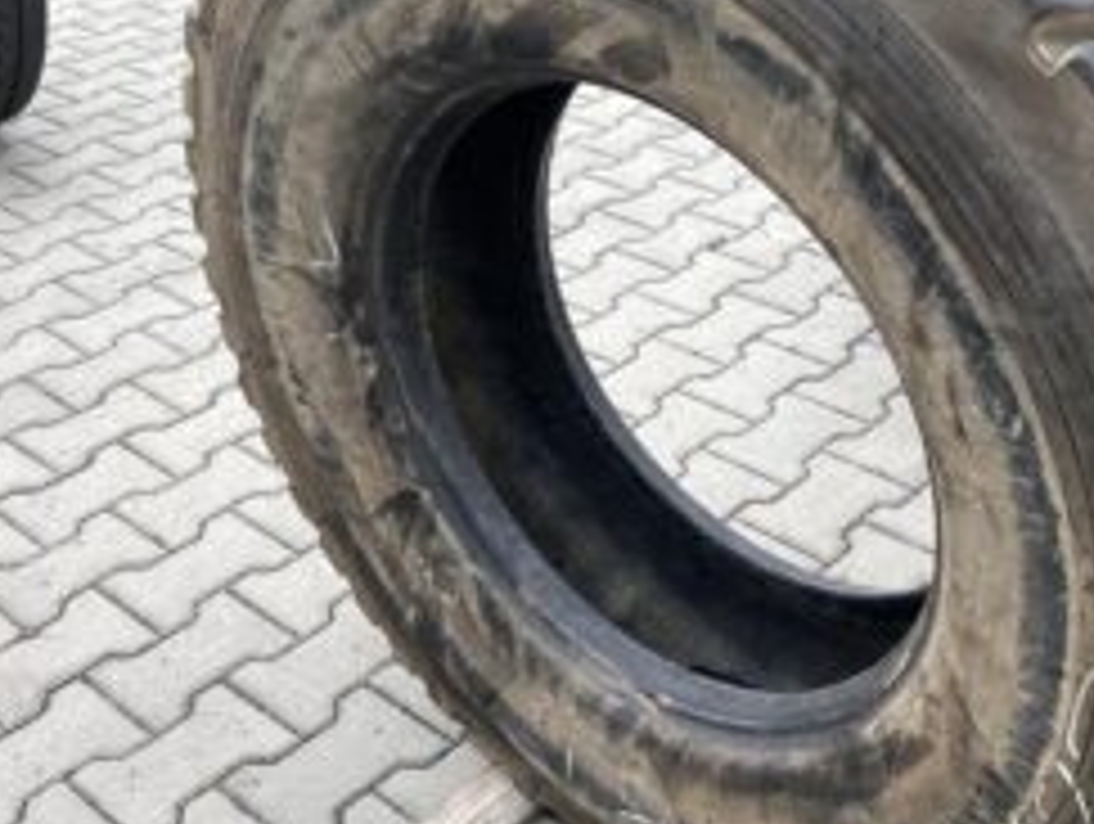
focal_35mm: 46
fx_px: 1456
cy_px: 340
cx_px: 725
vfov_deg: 31.5
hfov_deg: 40.7
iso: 32
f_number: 1.8
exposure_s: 1/517
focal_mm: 4.25
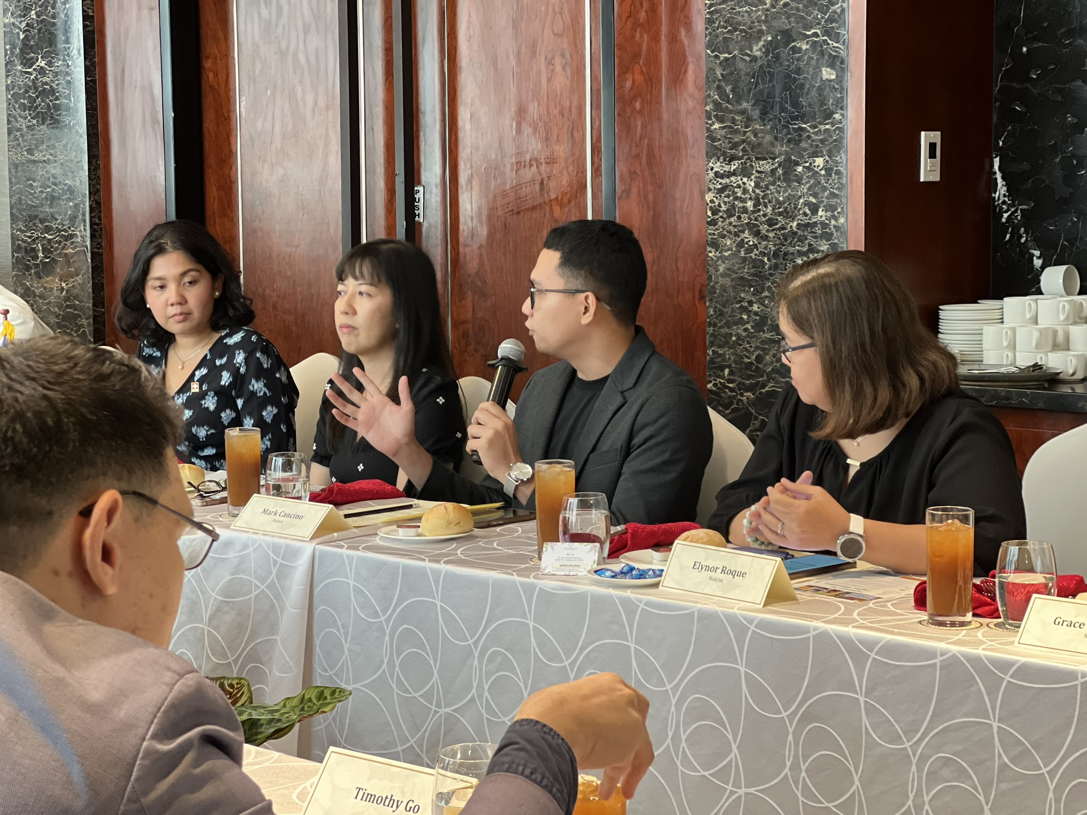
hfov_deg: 25.3
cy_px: 408
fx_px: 2418
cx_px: 544
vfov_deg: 19.1
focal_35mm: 77
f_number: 2.8
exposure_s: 1/30
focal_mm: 9
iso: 400
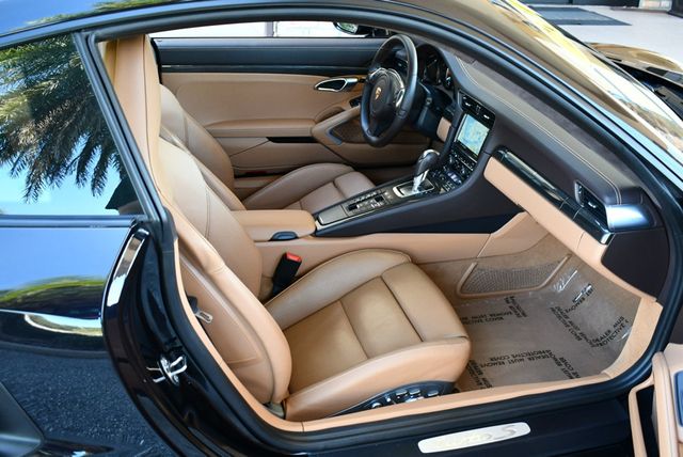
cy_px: 228
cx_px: 342
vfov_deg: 36.9
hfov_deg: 53.1
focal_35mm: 36
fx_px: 684
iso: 800
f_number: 3.5
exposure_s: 1/200
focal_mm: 18
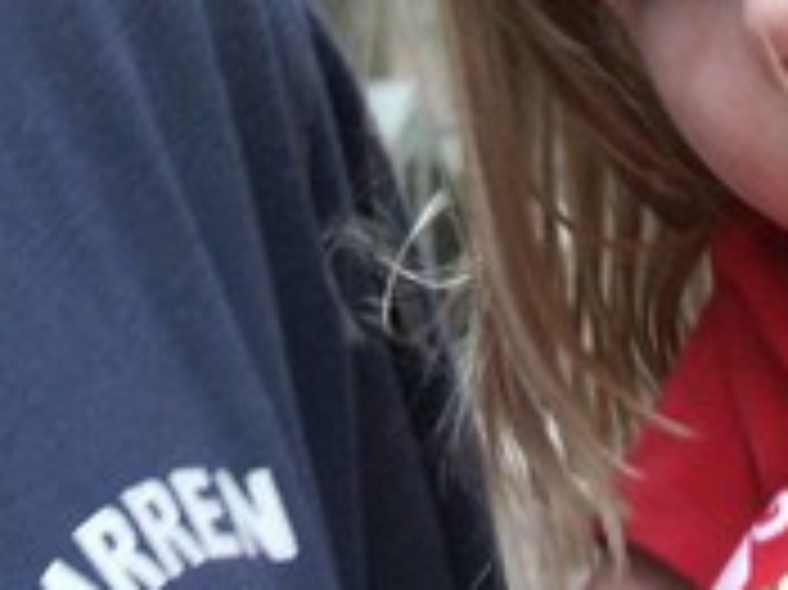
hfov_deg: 10.3
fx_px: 4368
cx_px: 207
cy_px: -414
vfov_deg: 7.5
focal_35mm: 192
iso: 200
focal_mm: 10.86
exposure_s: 1/30
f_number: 2.8
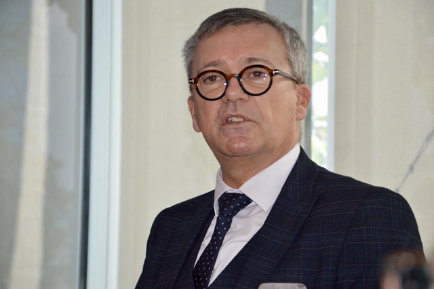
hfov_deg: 13.0
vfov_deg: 8.7
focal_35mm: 158
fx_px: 1898
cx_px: 217
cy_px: 144
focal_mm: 105
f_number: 5.6
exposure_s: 1/125
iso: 250
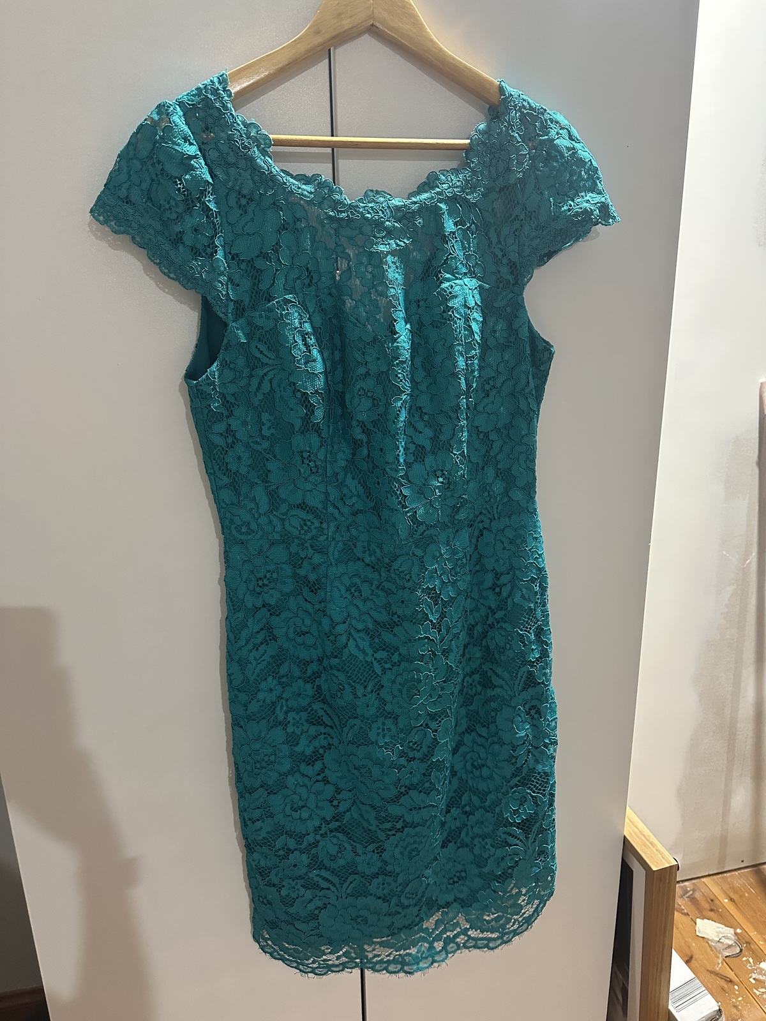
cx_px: 383
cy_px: 510
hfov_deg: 56.8
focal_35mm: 24
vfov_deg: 71.6
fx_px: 708
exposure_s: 1/33
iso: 640
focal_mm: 6.86
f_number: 1.78
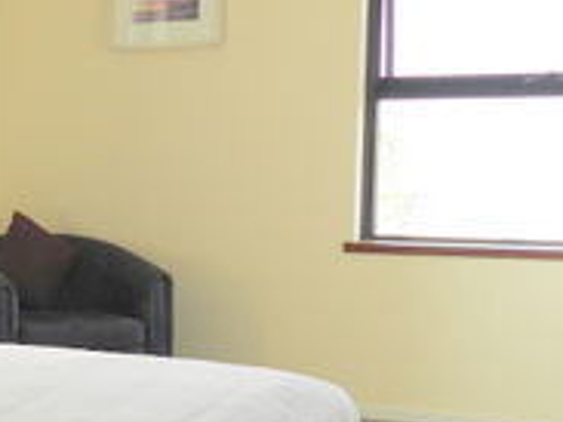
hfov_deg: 21.6
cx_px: -114
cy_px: 302
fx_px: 1365
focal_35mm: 84
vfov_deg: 17.5
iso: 160
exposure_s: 1/80
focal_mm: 5.6
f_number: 3.7
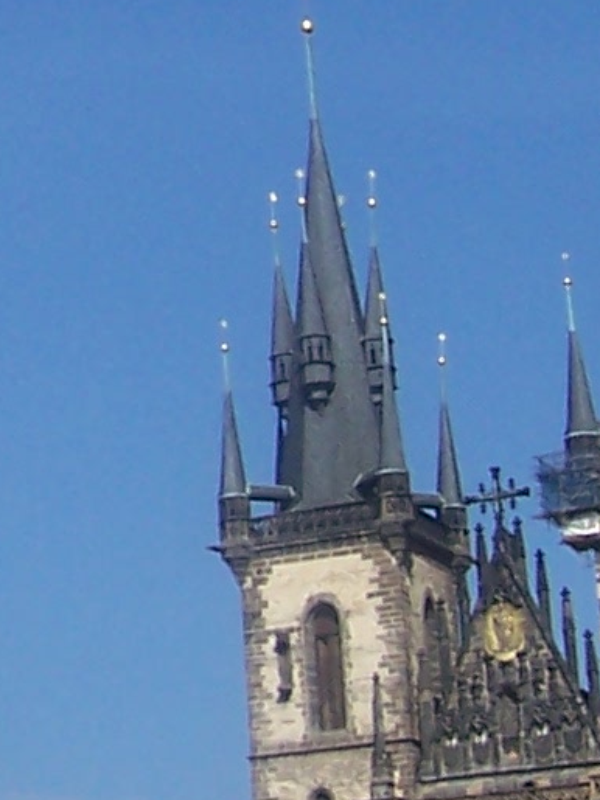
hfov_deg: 8.5
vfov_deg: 11.5
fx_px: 3907
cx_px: -459
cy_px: -75
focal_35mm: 169
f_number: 5.6
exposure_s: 1/750
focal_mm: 5.6
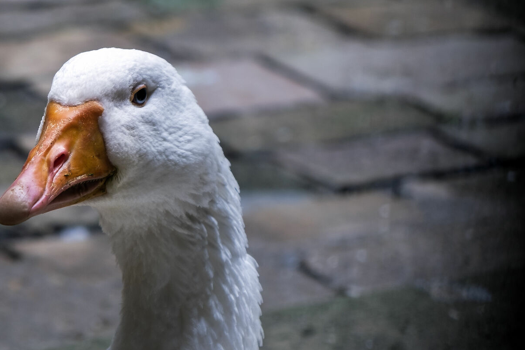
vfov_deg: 8.3
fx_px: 2421
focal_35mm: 166
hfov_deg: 12.3
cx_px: 111
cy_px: 140
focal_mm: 55
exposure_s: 1/75
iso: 200
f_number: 4
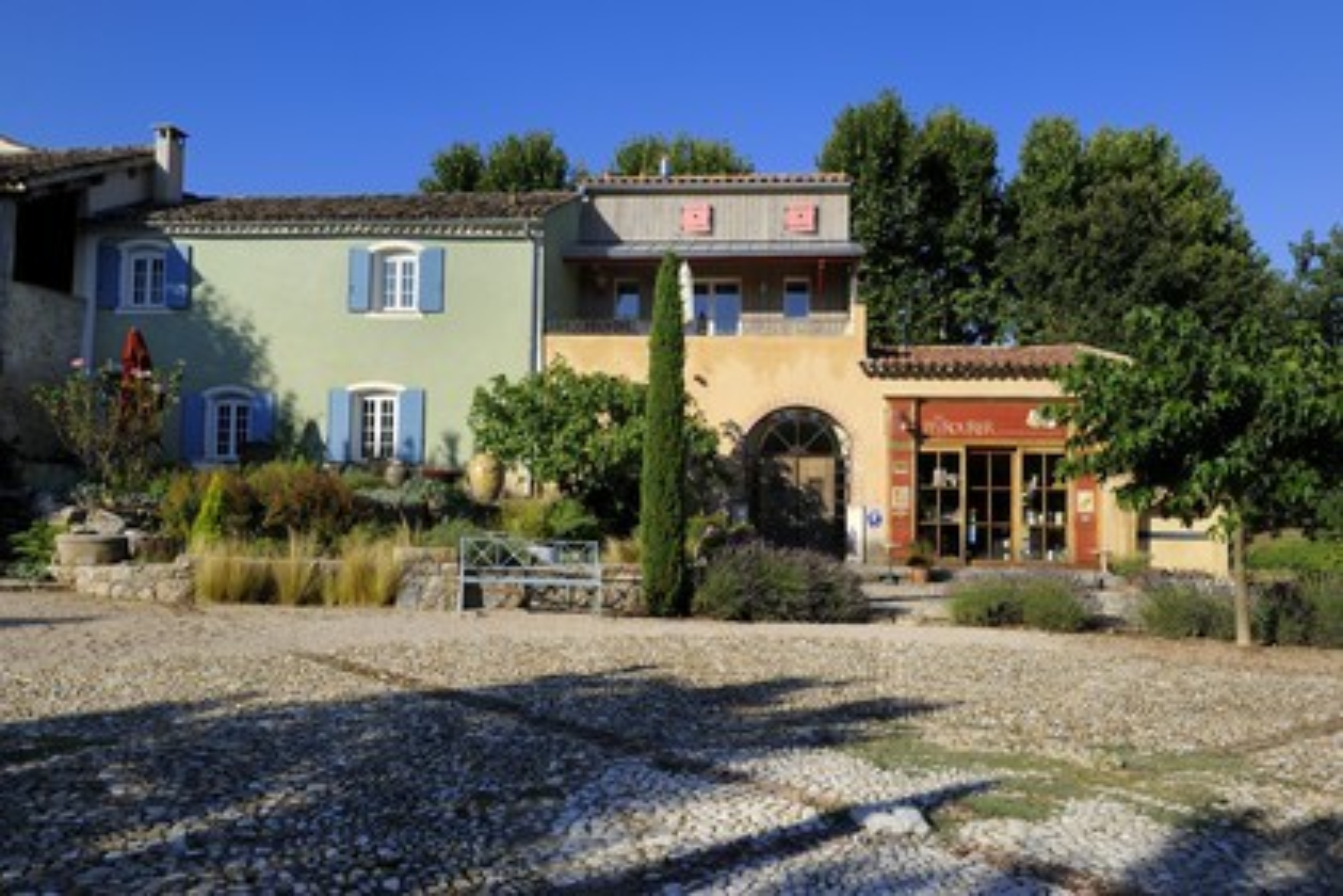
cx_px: 672
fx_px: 1268
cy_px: 448
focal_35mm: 34
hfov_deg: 55.8
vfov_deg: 38.9
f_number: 18
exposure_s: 1/200
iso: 400
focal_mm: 34
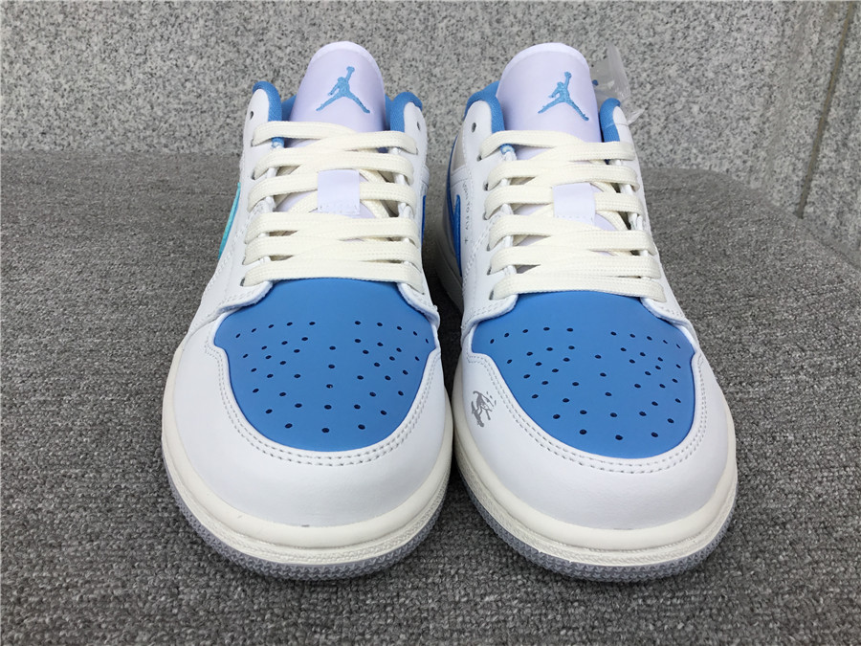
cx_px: 430
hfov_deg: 58.4
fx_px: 771
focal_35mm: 31
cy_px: 323
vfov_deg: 45.4
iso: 25
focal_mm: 3.3
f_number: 2.4
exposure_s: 1/120
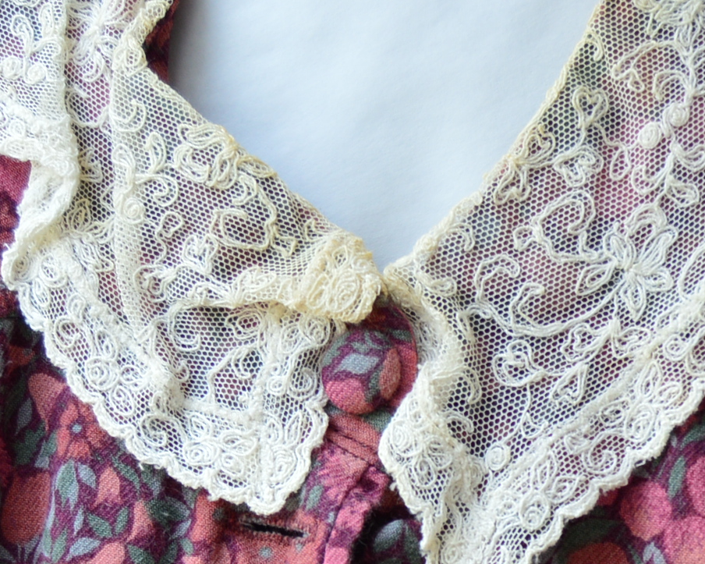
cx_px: 467
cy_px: 644
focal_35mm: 131
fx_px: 2733
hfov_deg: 14.7
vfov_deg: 11.6
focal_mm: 28
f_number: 4
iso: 200
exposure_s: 1/200
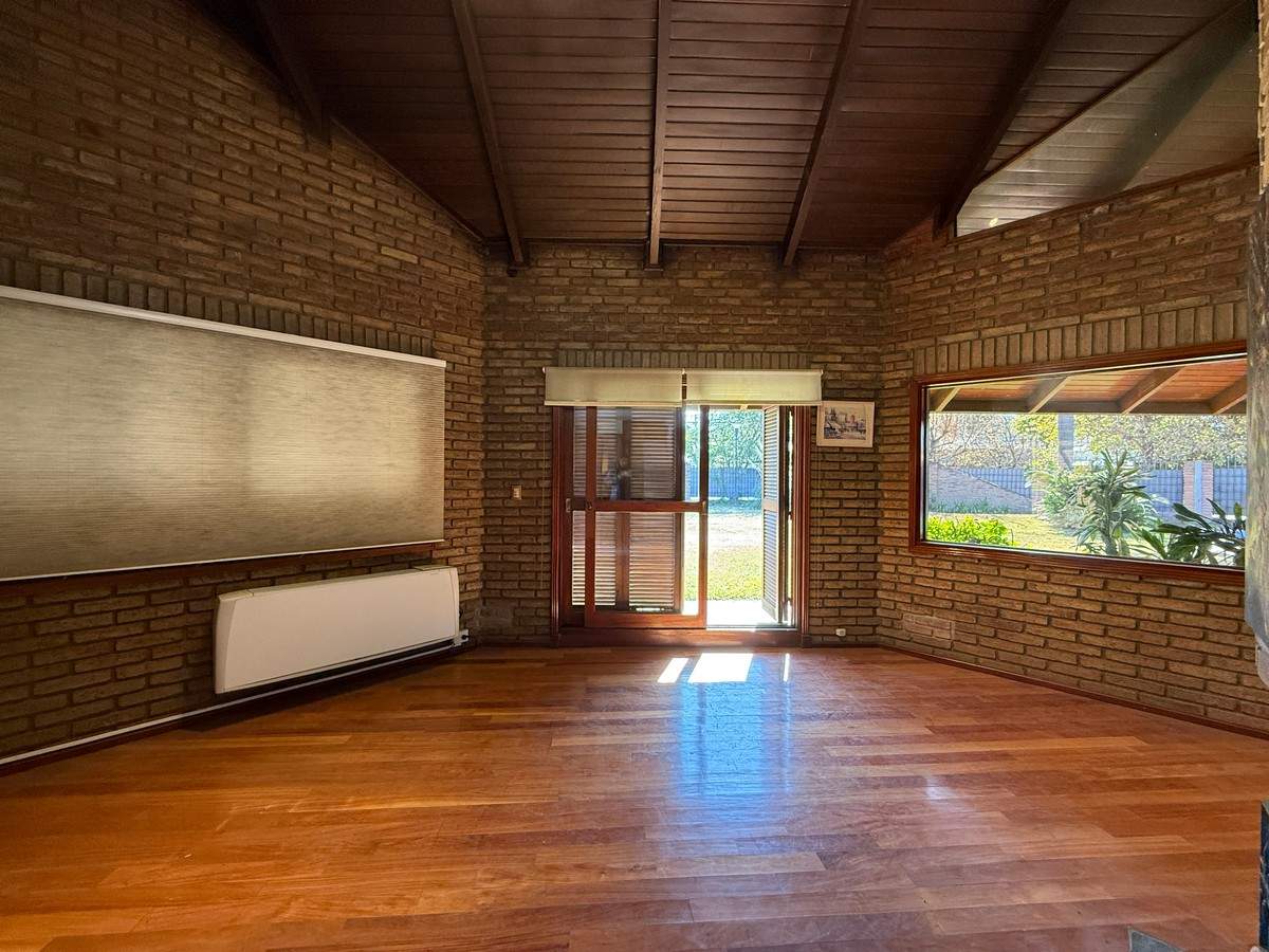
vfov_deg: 85.7
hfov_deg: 102.1
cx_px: 634
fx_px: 513
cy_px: 476
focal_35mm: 14
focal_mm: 2.22
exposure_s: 1/100
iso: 320
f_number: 2.2
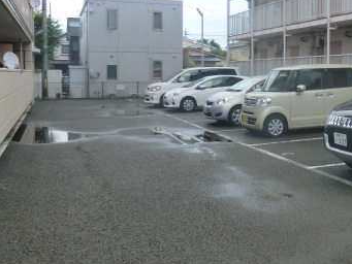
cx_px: 280
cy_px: 94
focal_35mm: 45
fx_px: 458
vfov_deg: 32.0
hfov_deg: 40.4
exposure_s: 1/640
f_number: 3.2
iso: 80
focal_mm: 4.3
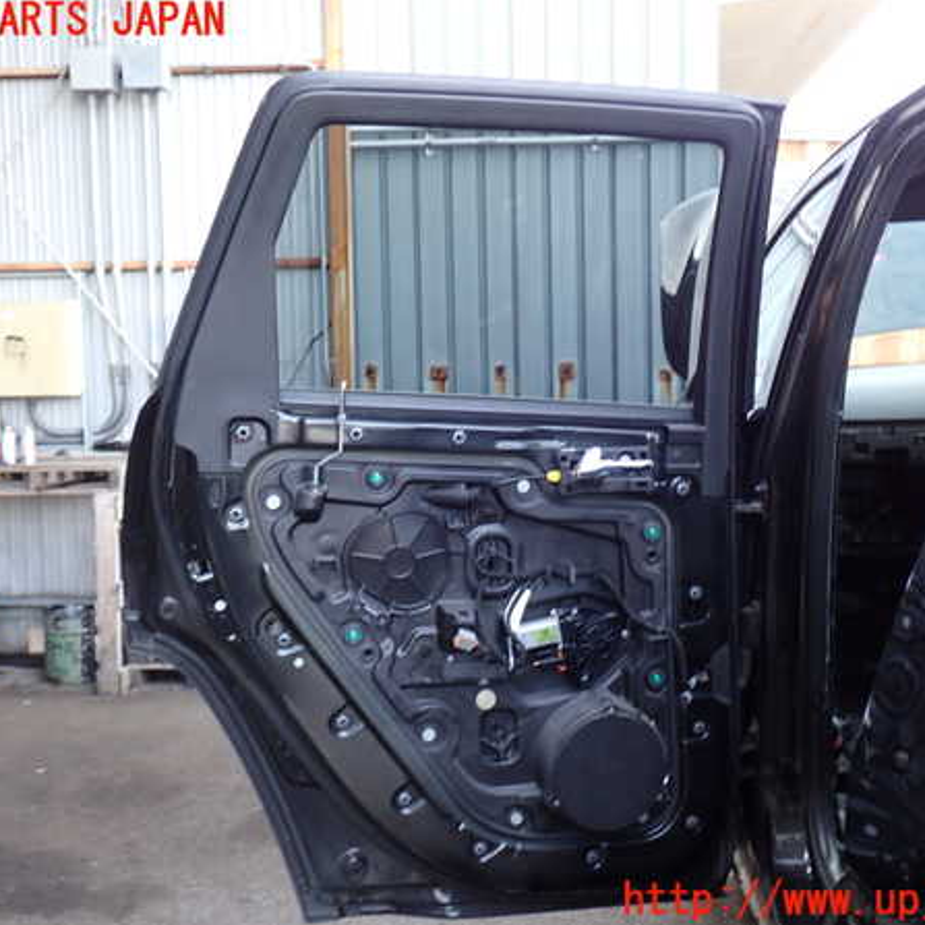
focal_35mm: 38
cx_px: 470
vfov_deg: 43.9
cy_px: 461
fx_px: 1149
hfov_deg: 43.9
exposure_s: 1/60
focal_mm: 5.79
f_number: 2.4
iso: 160
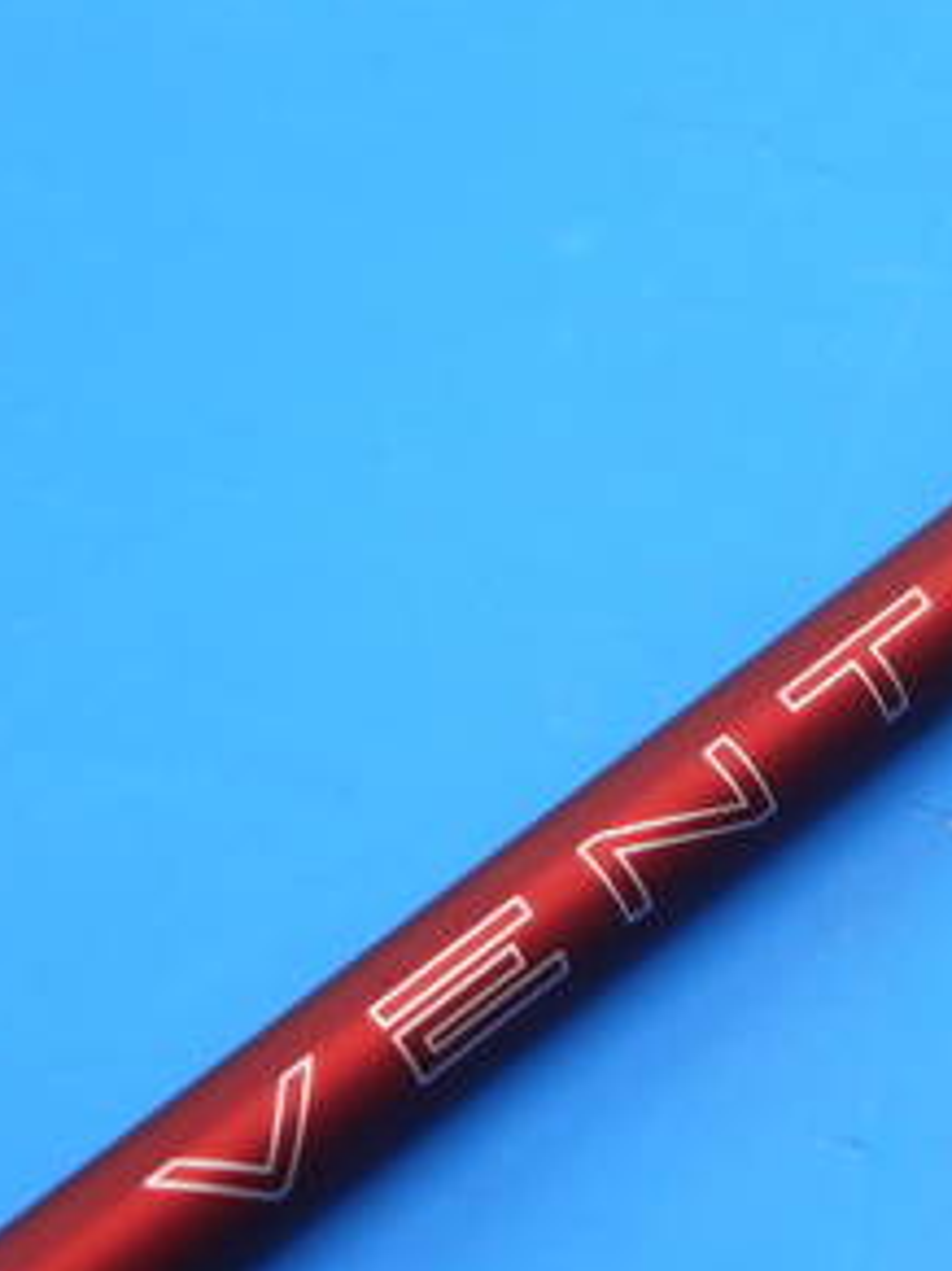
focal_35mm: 185
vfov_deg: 10.7
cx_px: 991
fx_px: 6789
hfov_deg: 8.0
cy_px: 751
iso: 500
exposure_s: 1/80
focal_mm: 42
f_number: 5.6
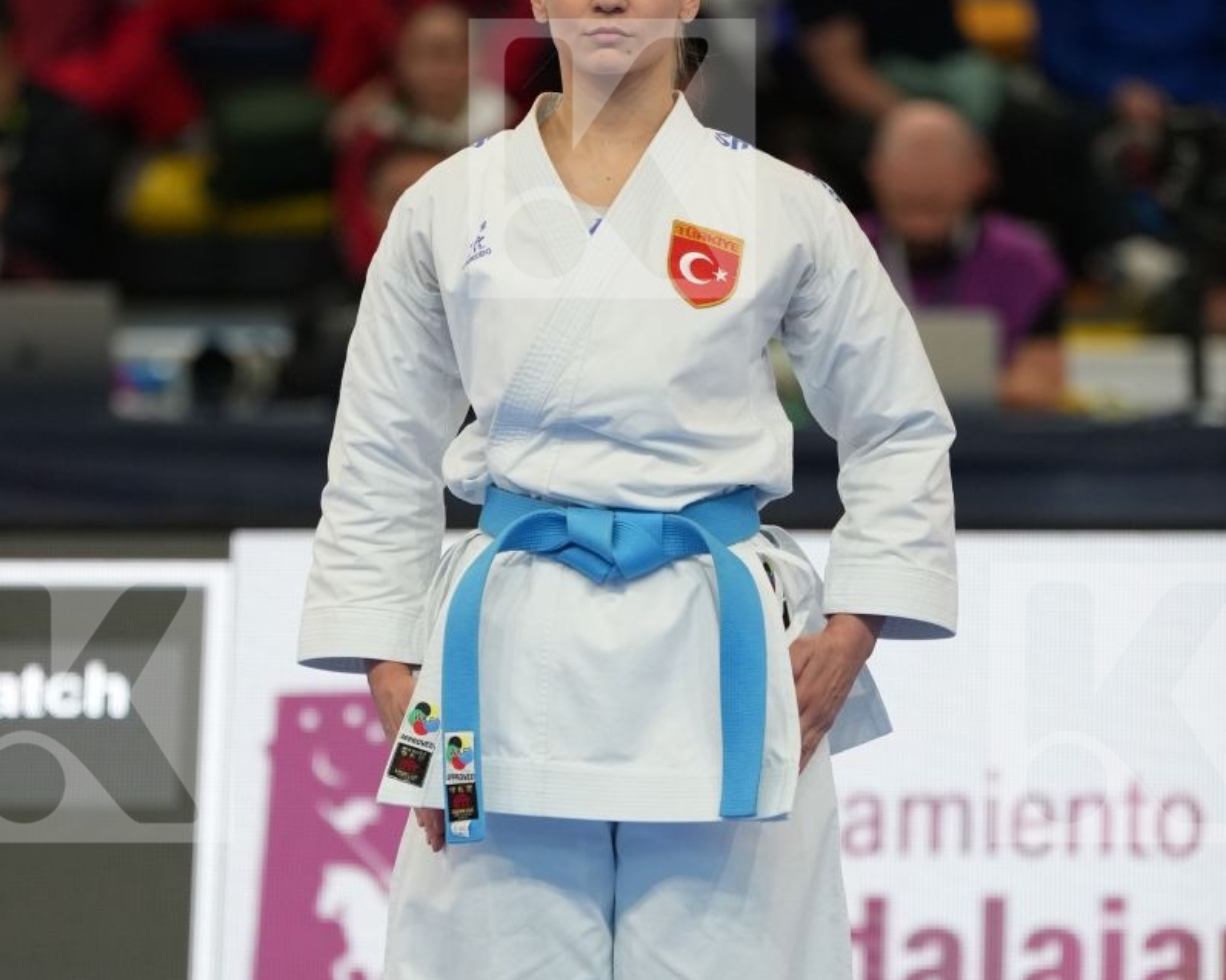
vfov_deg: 3.6
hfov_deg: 4.6
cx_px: 612
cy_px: 703
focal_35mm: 424
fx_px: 15379
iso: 1000
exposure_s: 1/500
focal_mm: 200
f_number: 2.8
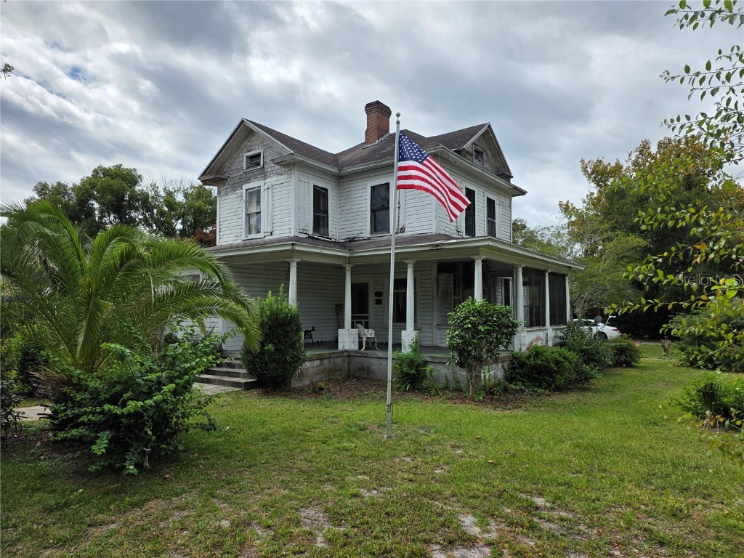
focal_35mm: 23
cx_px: 372
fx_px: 494
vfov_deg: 58.9
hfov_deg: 73.9
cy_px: 279
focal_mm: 6.25
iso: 64
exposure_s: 1/7944
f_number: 1.7
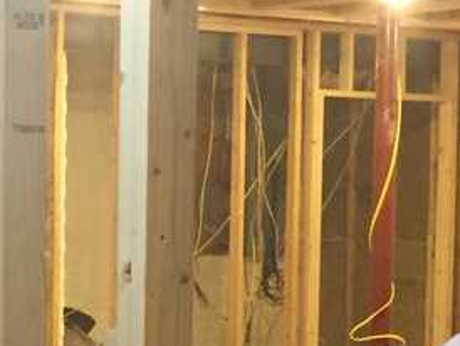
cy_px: 322
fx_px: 1875
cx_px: 179
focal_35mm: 141
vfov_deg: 10.5
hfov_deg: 14.0
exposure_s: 1/30
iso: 250
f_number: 2.2
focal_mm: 4.15
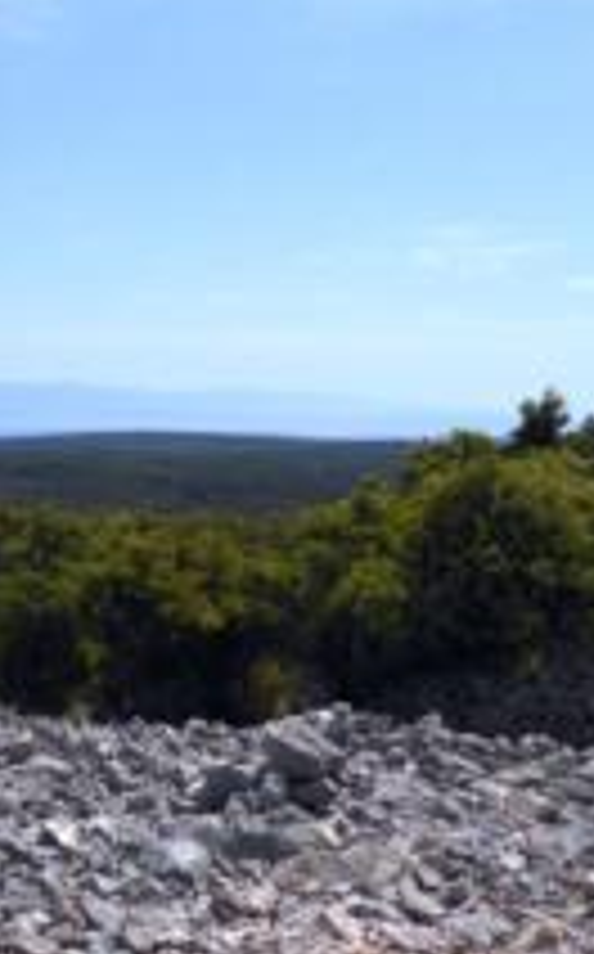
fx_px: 1247
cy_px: 418
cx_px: -261
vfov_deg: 41.8
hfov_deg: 22.6
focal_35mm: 48
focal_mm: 4.3
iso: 80
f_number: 4
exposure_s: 1/1600
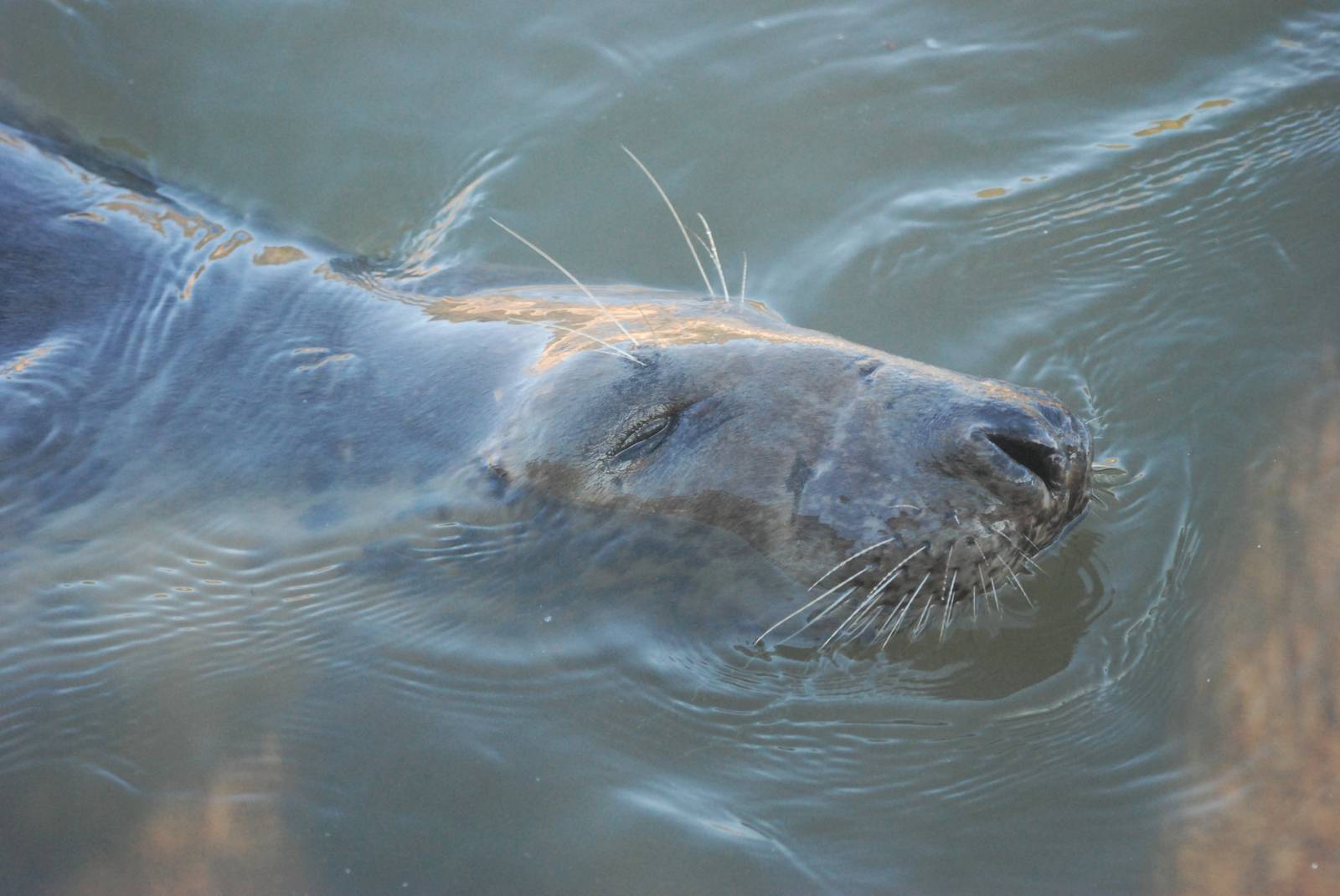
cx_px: 670
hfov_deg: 12.4
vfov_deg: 8.3
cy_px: 448
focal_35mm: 165
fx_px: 6149
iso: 1000
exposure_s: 1/400
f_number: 5
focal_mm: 110
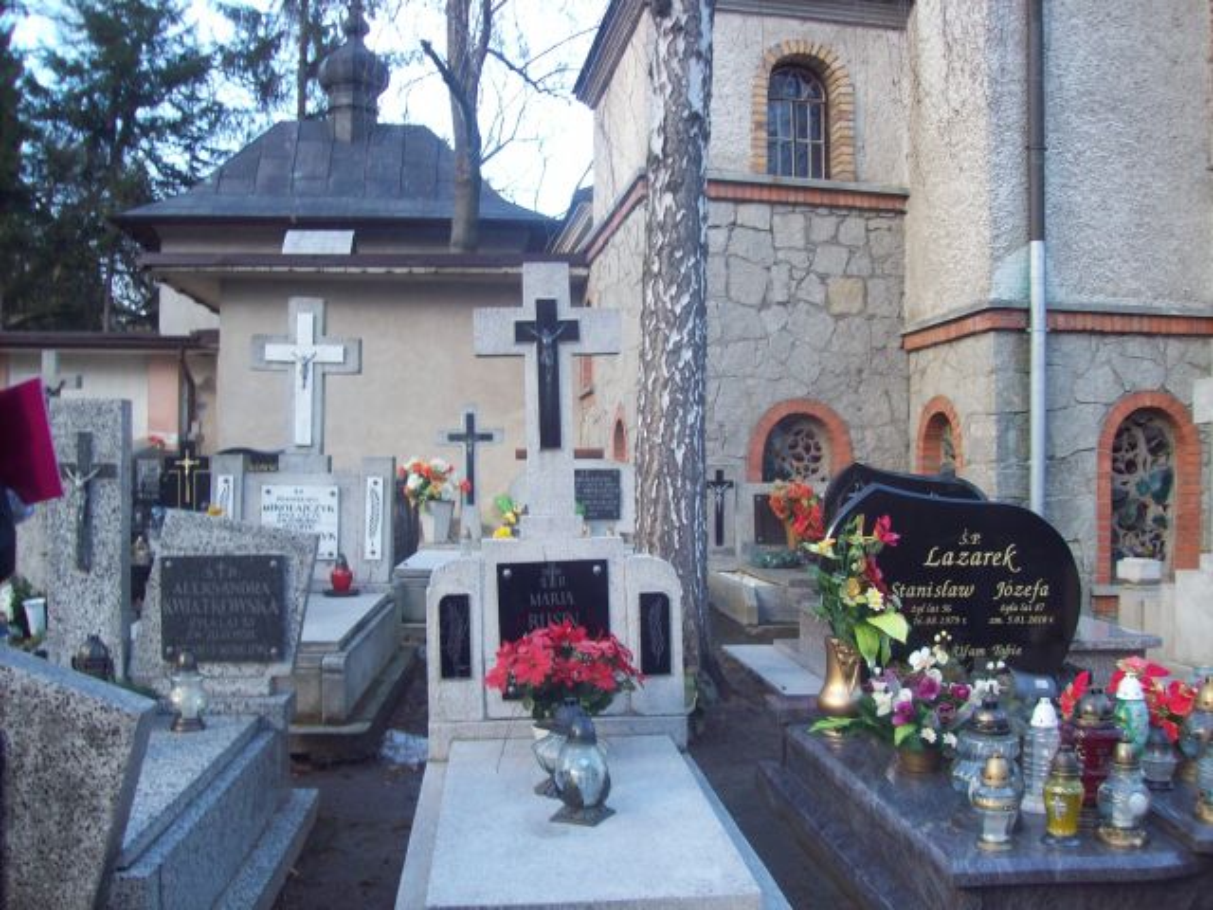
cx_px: 606
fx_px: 1261
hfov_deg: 51.4
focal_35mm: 36
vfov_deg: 39.7
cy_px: 455
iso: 80
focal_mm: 6
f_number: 2.7
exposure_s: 1/64.2
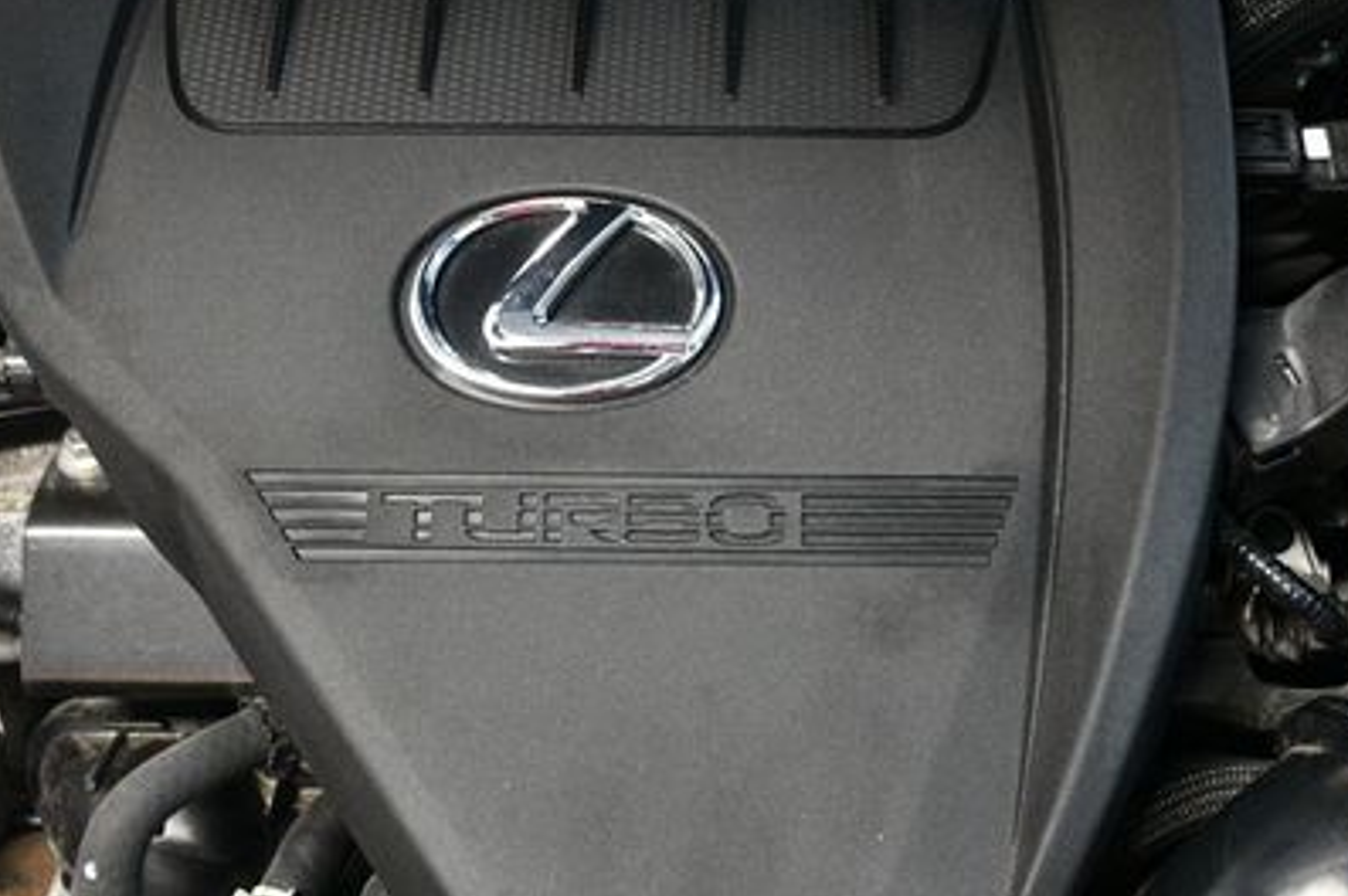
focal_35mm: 58
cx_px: 801
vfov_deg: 23.3
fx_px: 2170
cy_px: 428
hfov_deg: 34.4
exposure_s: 1/60
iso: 4000
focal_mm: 24
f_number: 3.8
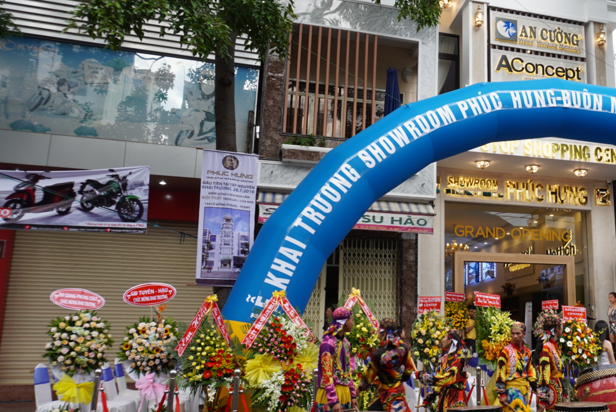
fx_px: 634
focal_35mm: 37
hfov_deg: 49.5
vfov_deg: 36.0
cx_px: 472
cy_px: 212
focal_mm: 16
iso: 100
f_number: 4
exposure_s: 1/80
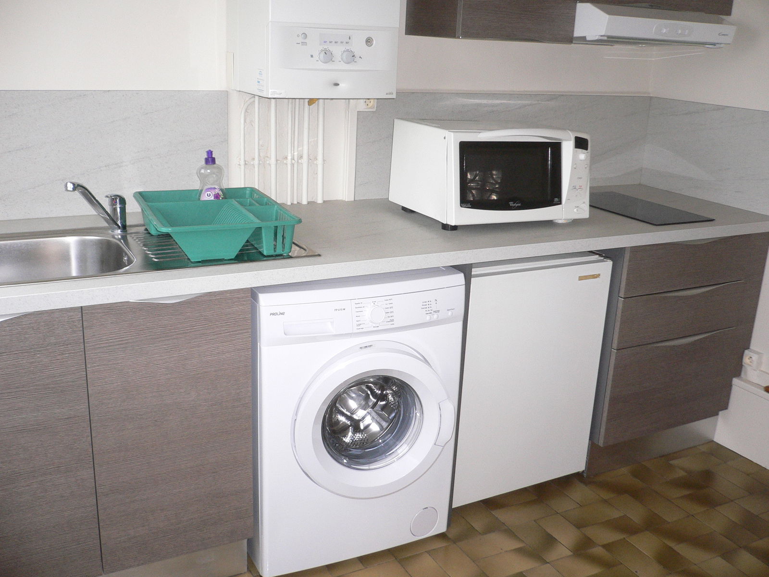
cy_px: 288
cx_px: 384
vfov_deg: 40.7
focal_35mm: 35
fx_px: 778
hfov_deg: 52.6
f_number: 2.8
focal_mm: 5.8
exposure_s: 1/60
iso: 200
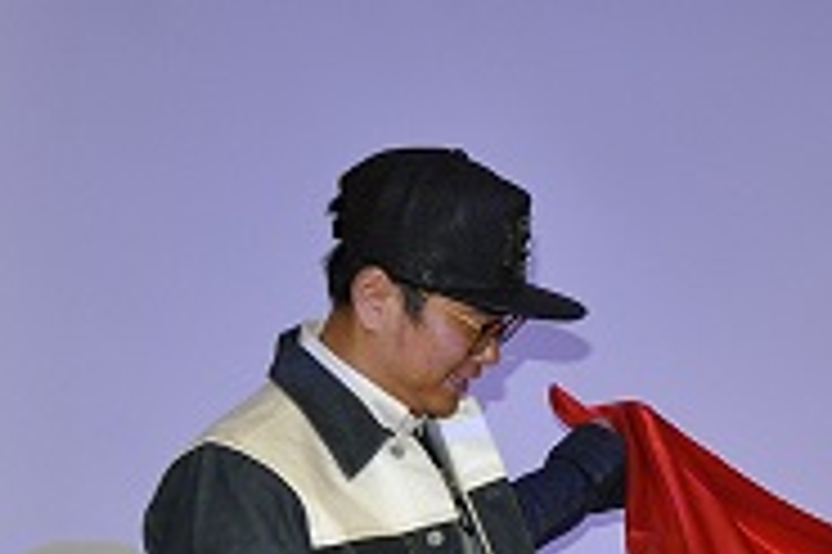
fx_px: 1686
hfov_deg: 25.9
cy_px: 676
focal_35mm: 73
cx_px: 886
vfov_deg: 17.7
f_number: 3.5
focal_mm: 18
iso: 800
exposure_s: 1/60
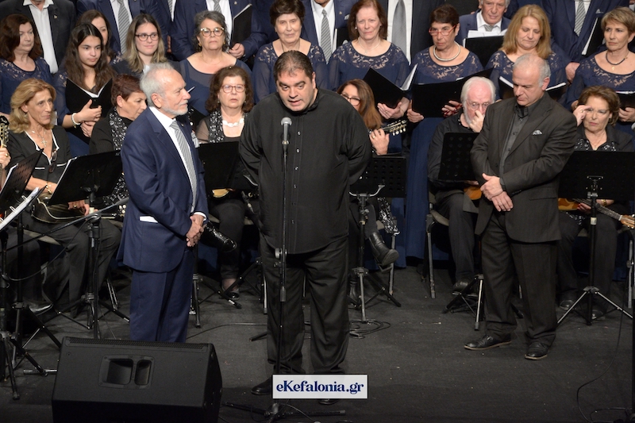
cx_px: 318
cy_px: 212
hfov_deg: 13.0
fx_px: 2777
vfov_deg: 8.7
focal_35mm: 158
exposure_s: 1/50
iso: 1600
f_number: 5.6
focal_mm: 105
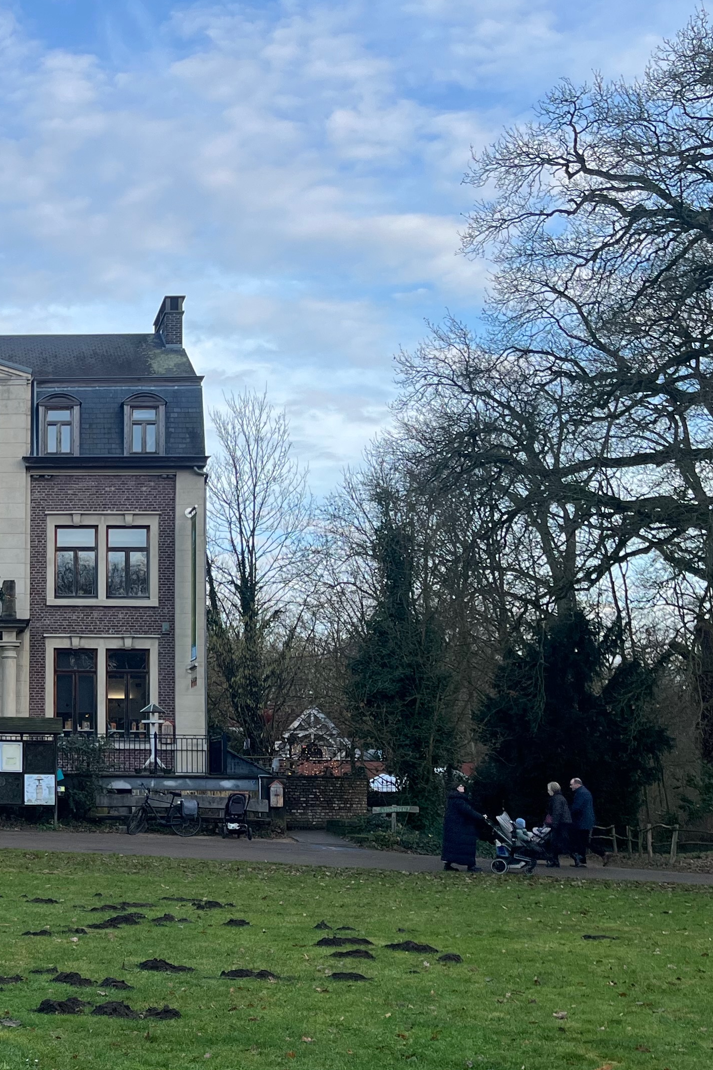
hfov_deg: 24.2
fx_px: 1515
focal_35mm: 51
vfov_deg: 38.7
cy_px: 657
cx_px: -132
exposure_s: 1/840
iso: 50
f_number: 1.6
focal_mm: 5.1
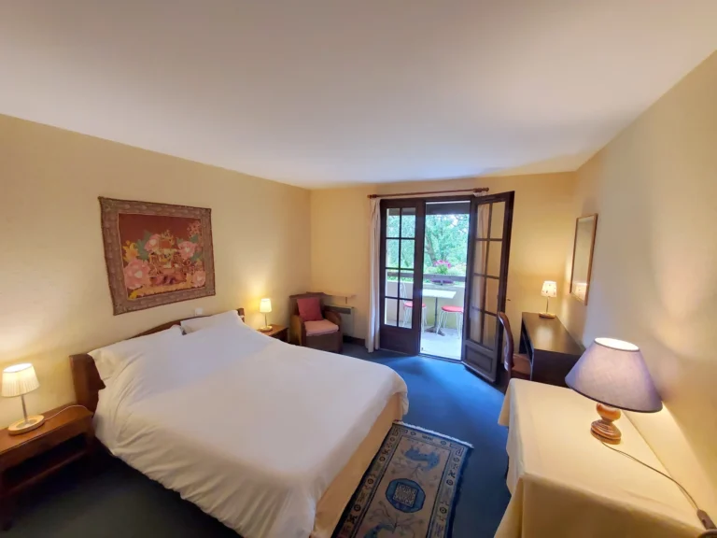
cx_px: 358
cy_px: 269
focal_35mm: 13
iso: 320
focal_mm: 1.8
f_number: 2.2
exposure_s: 1/50
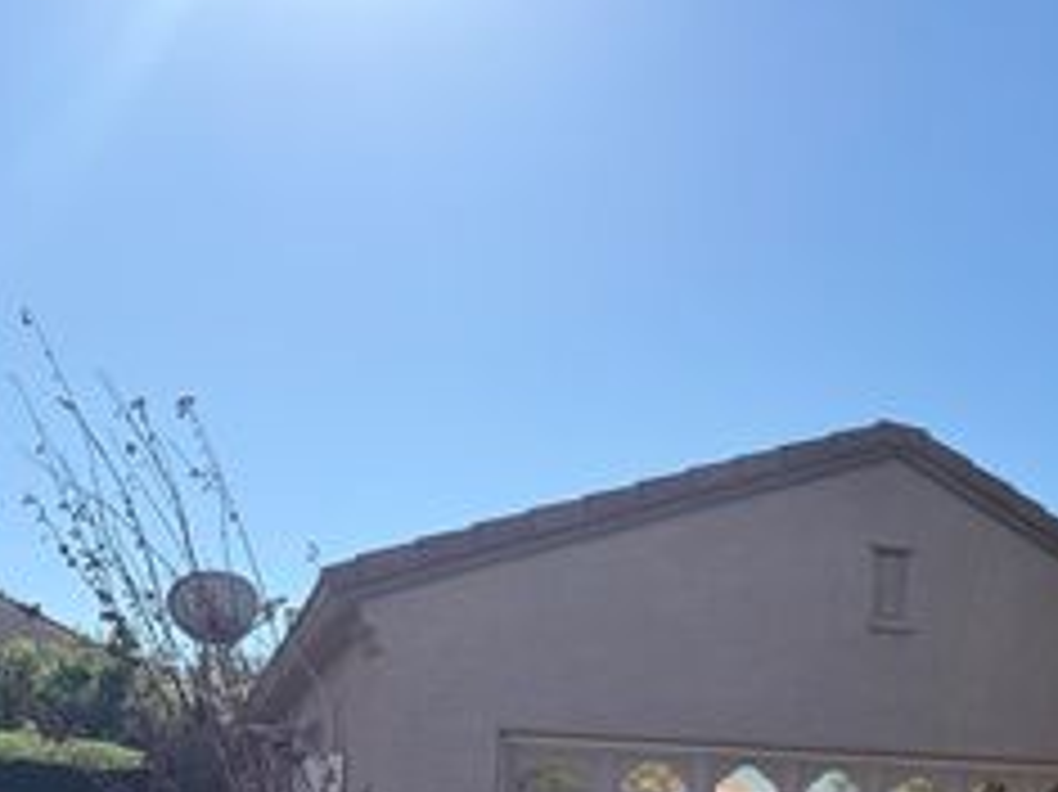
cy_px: 727
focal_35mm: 51
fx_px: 1558
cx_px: 1085
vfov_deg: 27.4
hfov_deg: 33.9
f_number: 1.78
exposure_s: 1/4975
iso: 80
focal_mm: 6.76
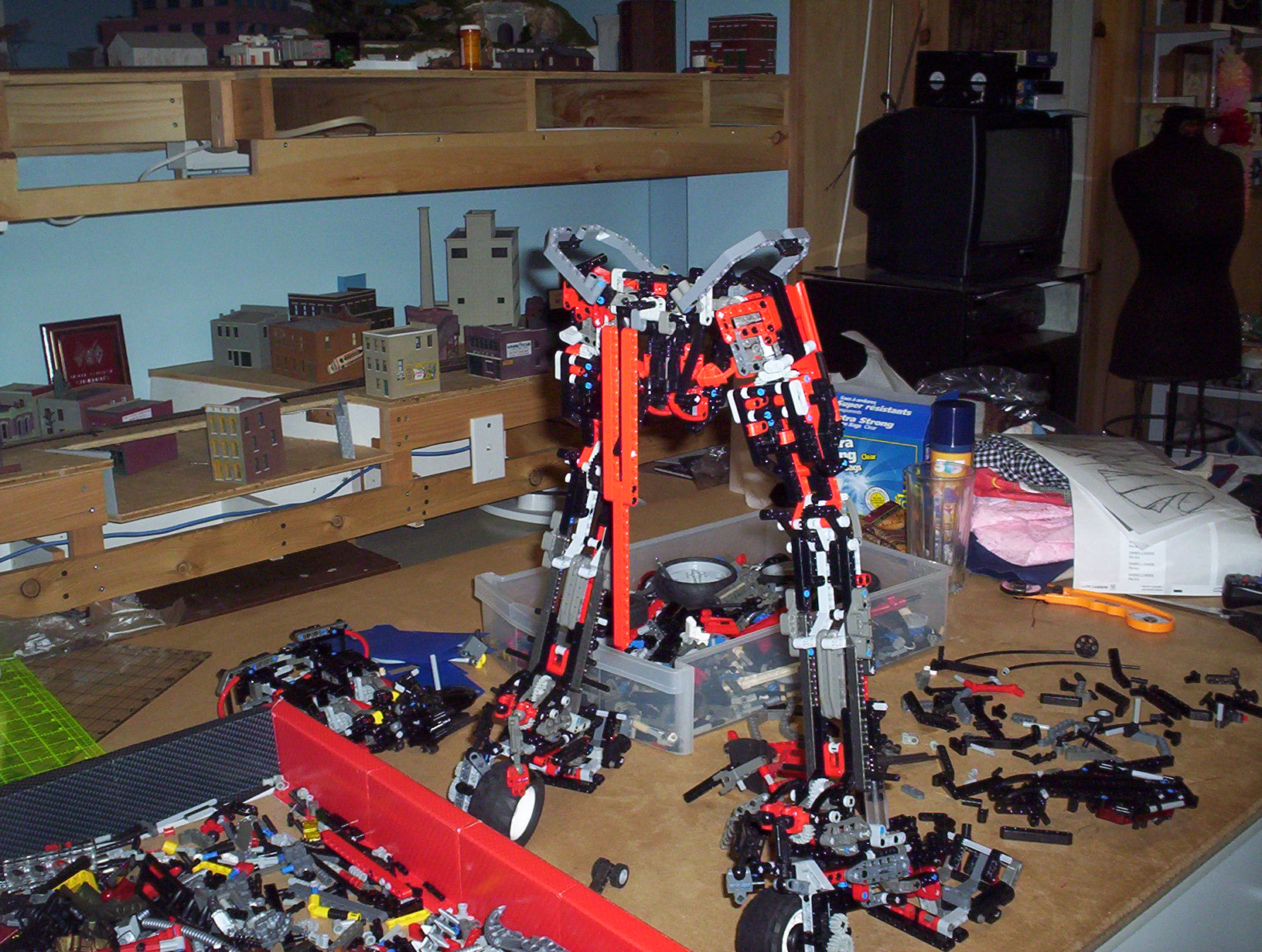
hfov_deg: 48.9
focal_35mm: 38
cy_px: 476
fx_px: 1389
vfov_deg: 37.9
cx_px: 631
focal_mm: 4.99
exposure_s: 1/60
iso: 140
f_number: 4.5
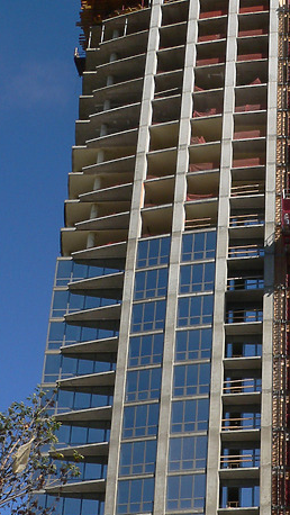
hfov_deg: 15.3
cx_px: 318
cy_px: 308
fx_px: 1051
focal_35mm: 77
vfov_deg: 27.5
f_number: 5.6
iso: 80
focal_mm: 6
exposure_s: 1/500
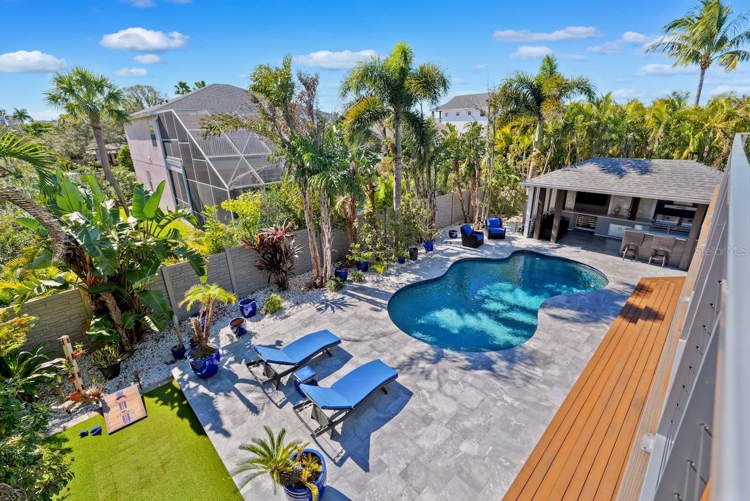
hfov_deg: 100.4
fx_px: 313
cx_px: 375
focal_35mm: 15
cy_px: 250
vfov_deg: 77.4
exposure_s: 1/100
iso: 100
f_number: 8
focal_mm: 15
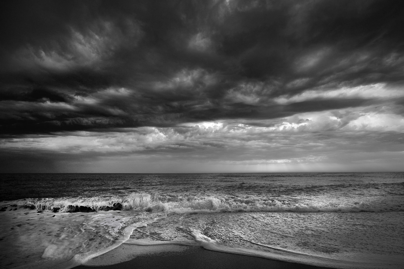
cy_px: 134
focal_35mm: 15
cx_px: 202
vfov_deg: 77.3
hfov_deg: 100.4
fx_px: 168
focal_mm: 15
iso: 64
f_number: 8
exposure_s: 1/60
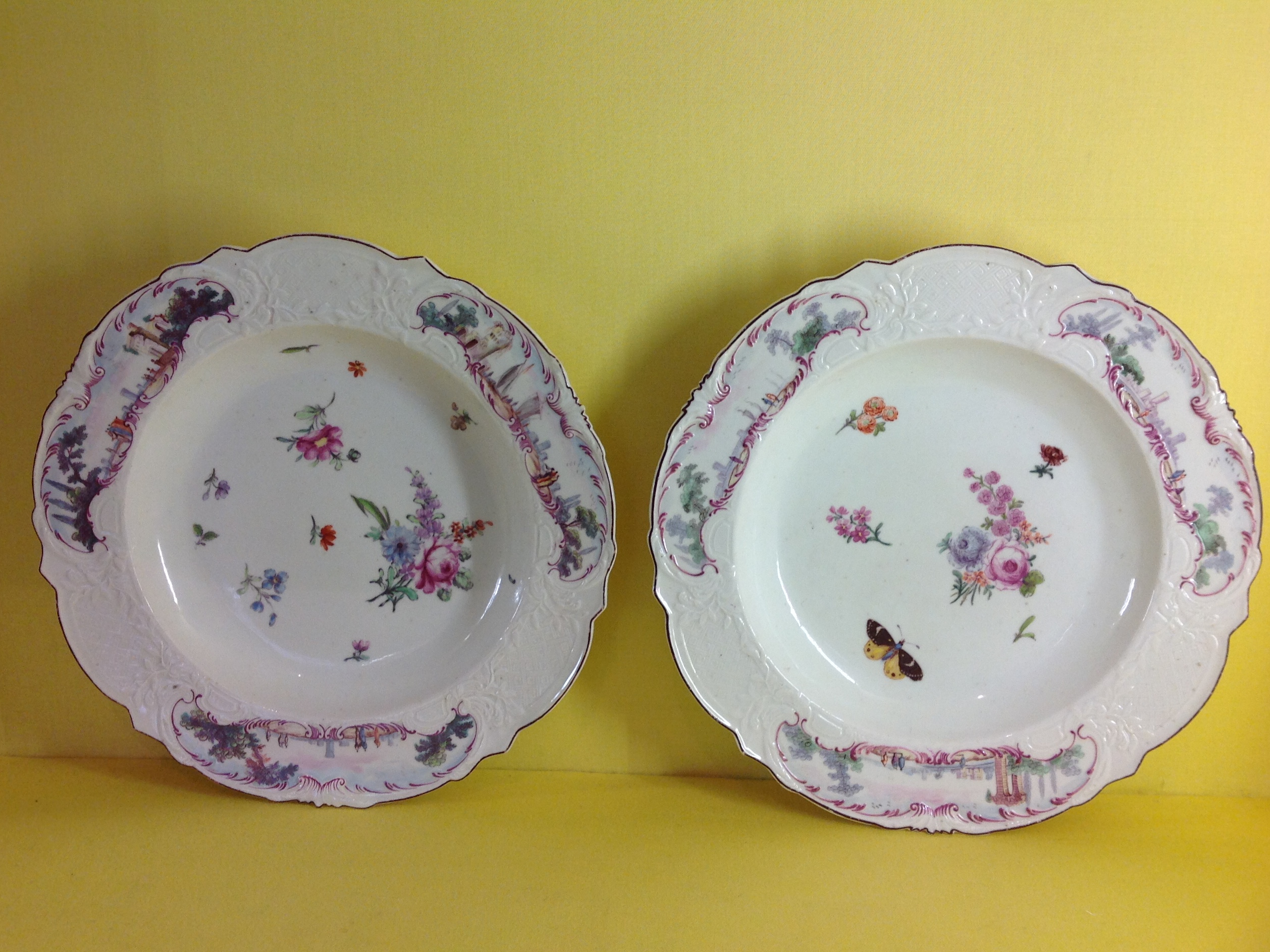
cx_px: 642
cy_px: 480
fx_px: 1321
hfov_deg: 51.4
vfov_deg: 39.7
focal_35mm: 36
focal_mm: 4.28
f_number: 2.4
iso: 64
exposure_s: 1/40
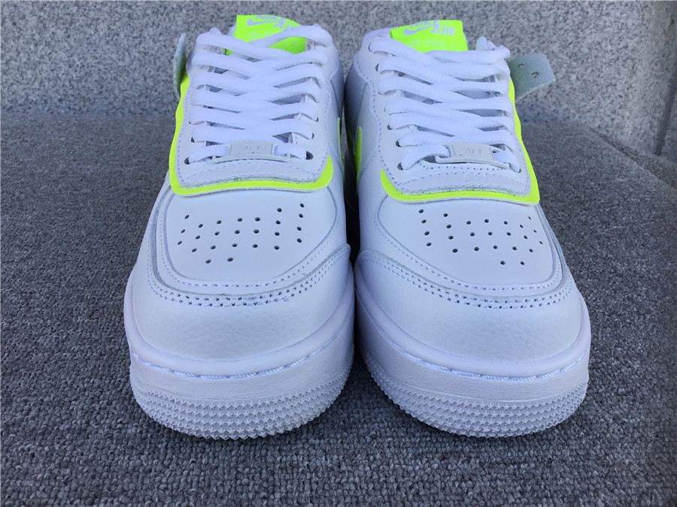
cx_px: 338
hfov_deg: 58.4
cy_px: 254
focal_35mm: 31
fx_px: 606
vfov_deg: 45.4
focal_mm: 3.3
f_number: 2.4
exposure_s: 1/356
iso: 25
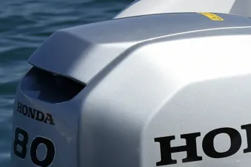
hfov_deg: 2.9
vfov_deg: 1.9
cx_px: 228
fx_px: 5008
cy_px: 166
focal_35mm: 719
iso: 400
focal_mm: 200
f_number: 14
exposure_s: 1/1000
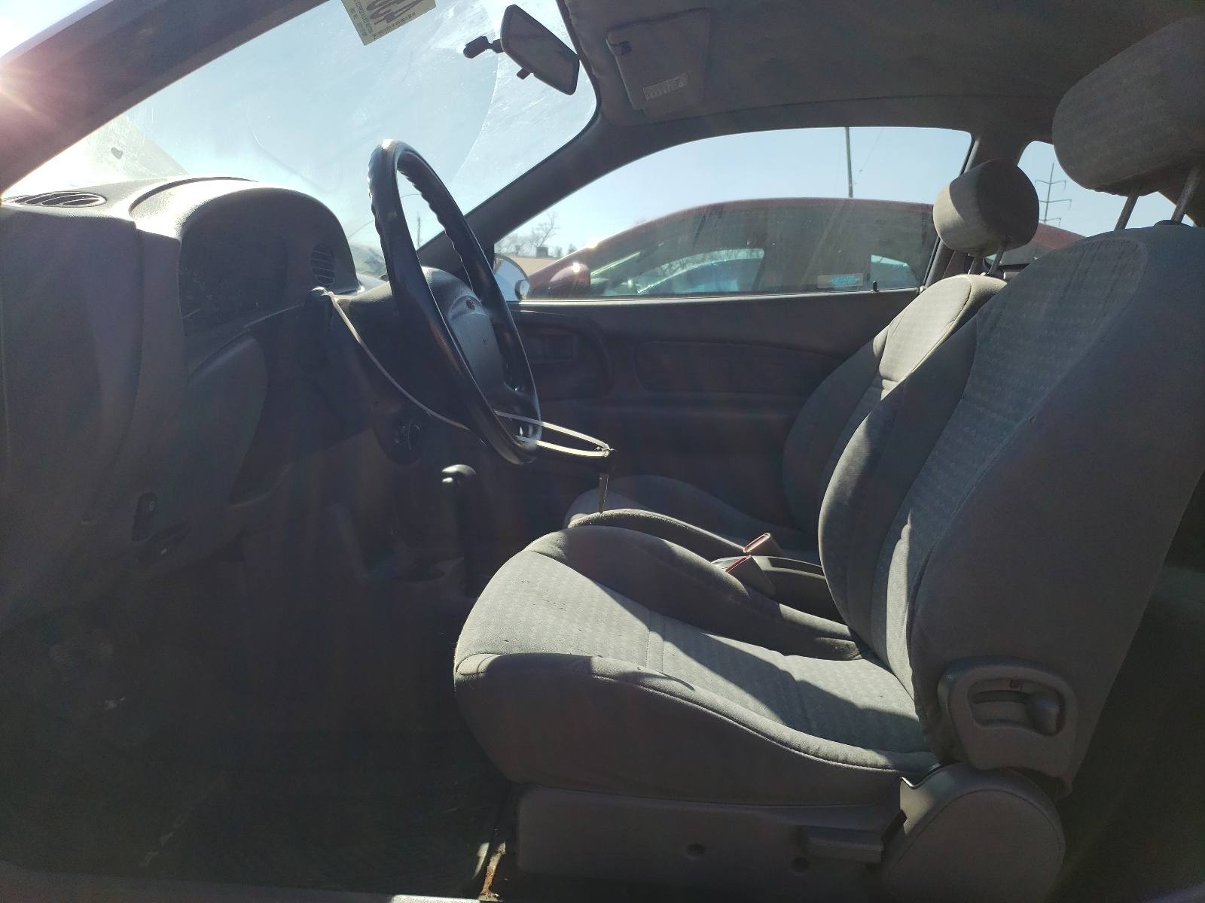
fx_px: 905
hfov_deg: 67.3
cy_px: 452
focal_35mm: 26
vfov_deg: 53.1
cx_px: 602
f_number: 1.5
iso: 50
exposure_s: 1/3333
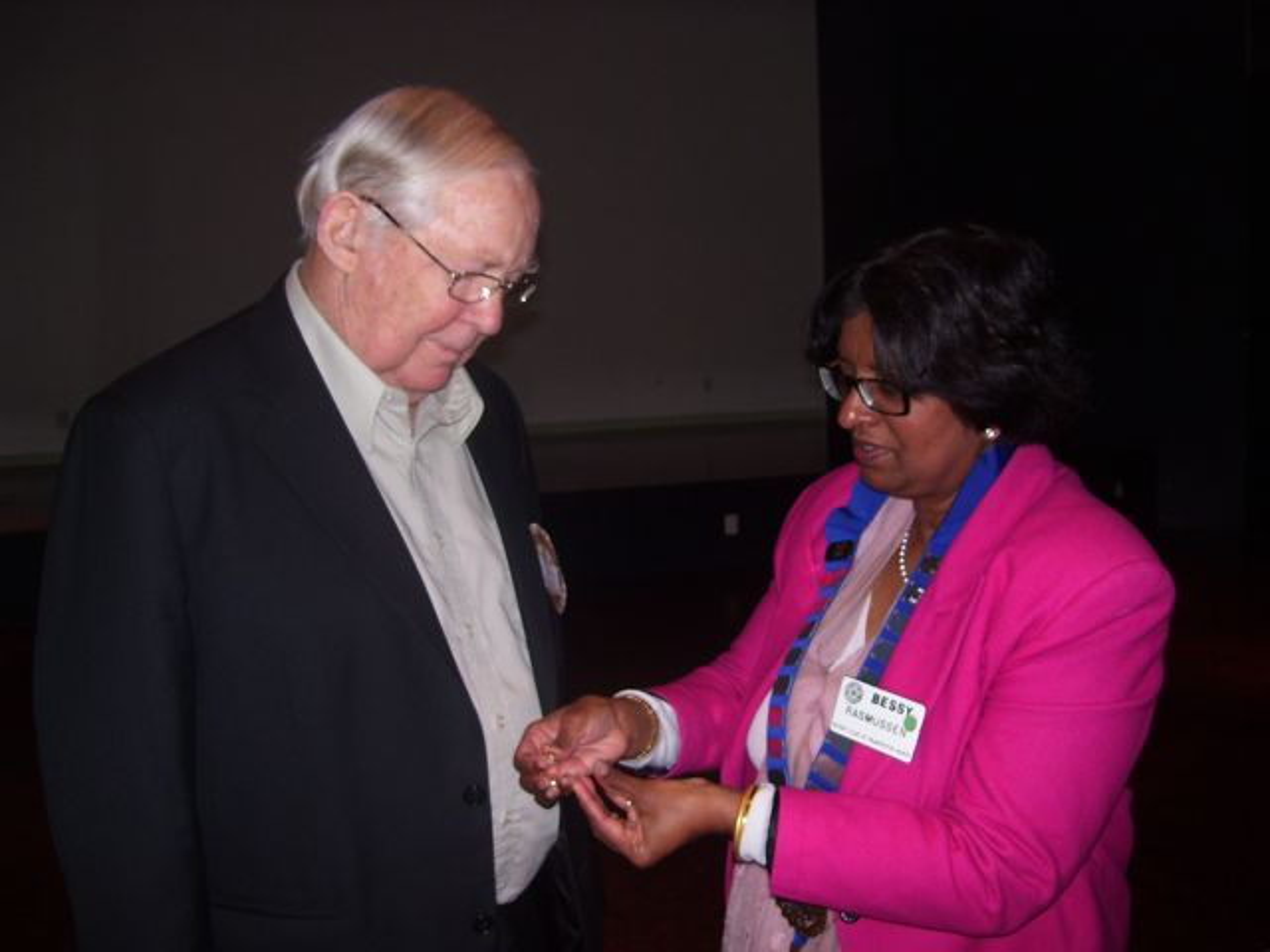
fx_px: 1321
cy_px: 476
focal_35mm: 36
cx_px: 635
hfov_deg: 51.4
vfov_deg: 39.7
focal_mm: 6
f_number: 2.7
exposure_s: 1/60
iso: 80
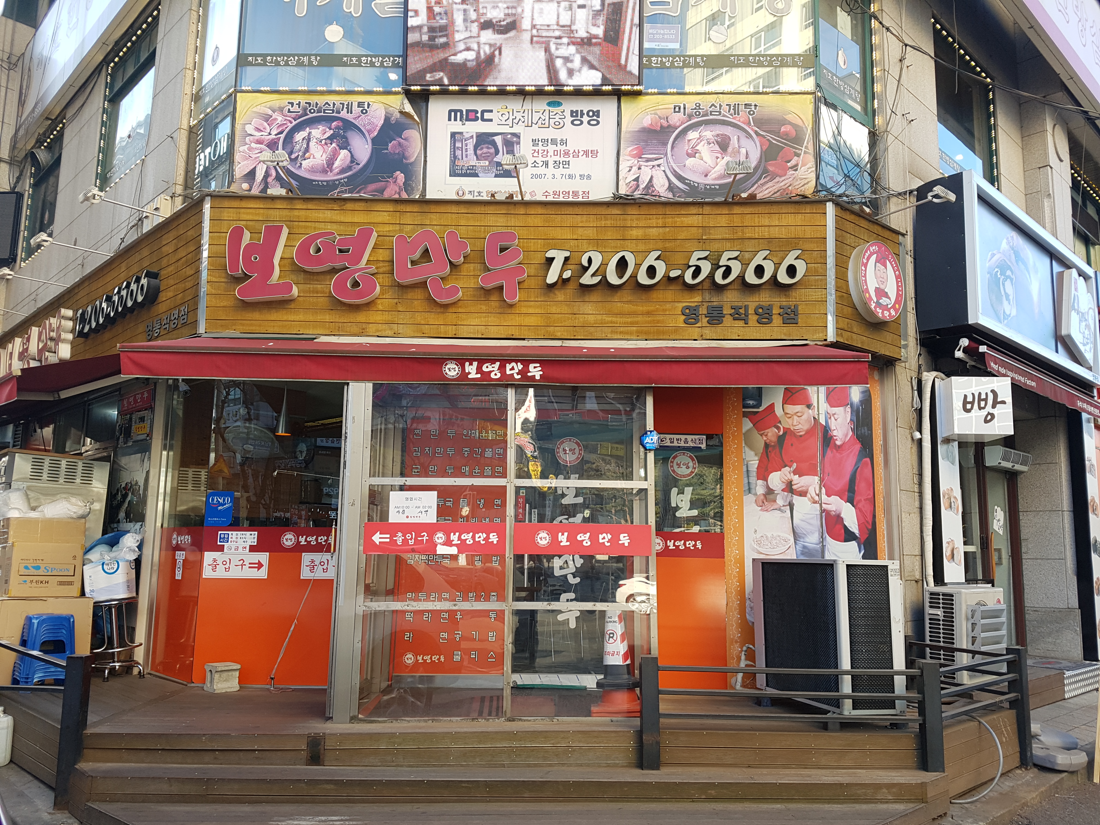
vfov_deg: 53.1
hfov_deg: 67.3
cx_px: 550
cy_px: 412
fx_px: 826
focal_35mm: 26
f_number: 1.7
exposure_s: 1/198
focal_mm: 4.2
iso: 50
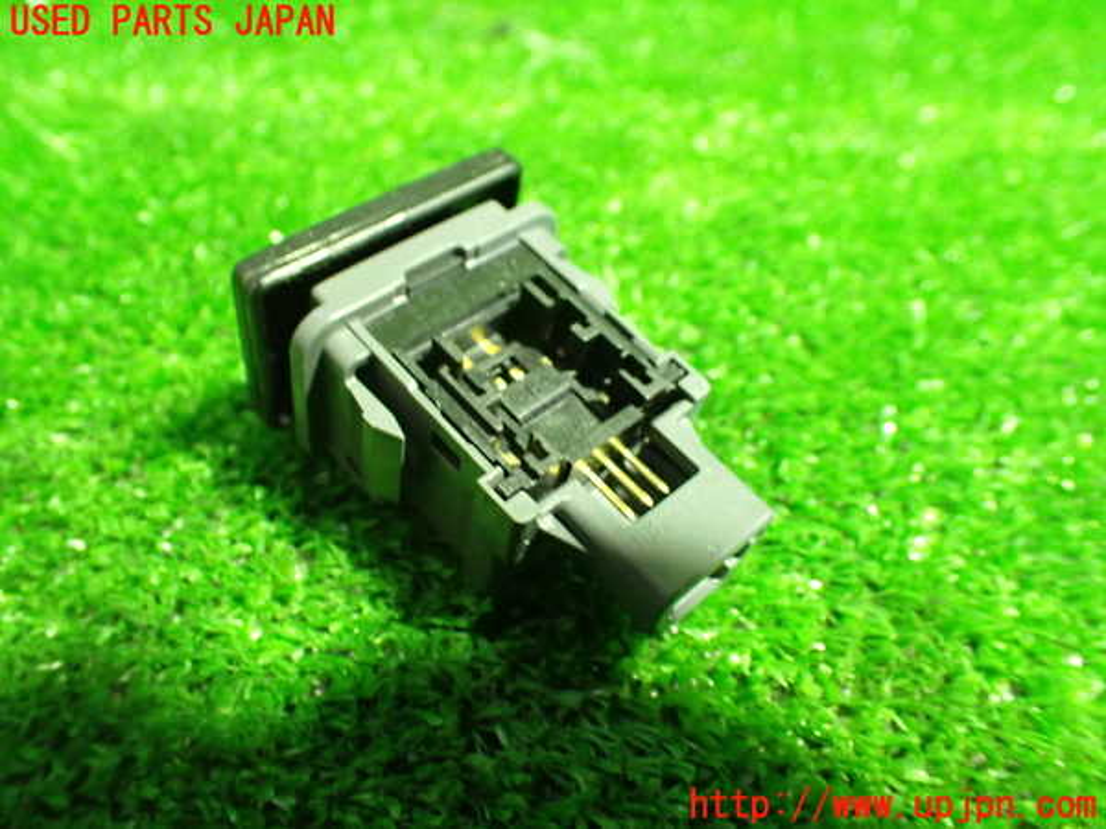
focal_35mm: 30
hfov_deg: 60.0
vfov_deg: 46.8
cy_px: 414
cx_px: 553
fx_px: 959
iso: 1000
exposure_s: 1/30
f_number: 2.3
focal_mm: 5.4
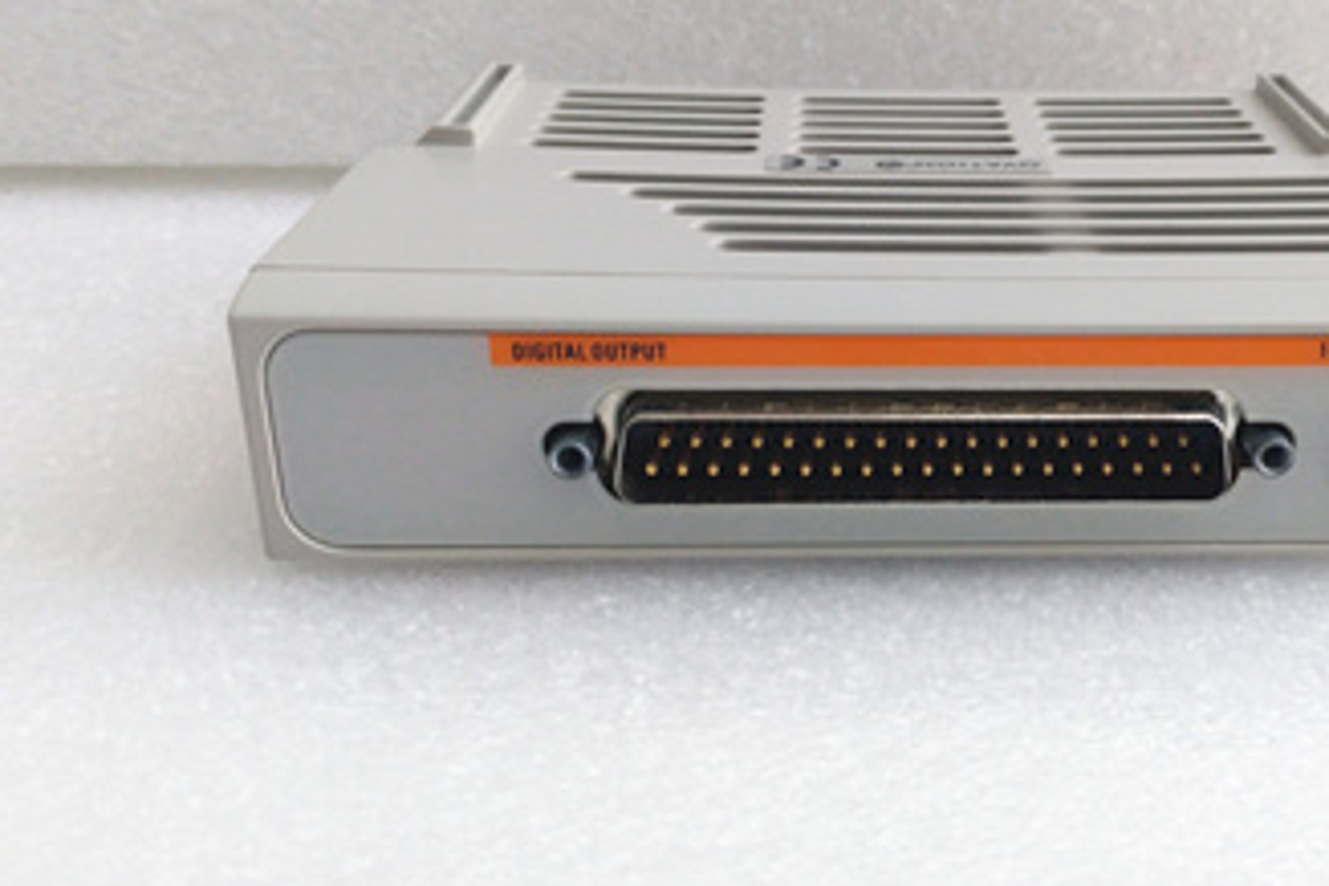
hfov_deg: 44.3
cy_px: 469
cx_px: 959
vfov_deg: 31.2
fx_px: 1587
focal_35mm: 43
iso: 144
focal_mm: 3.79
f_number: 2
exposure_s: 1/33
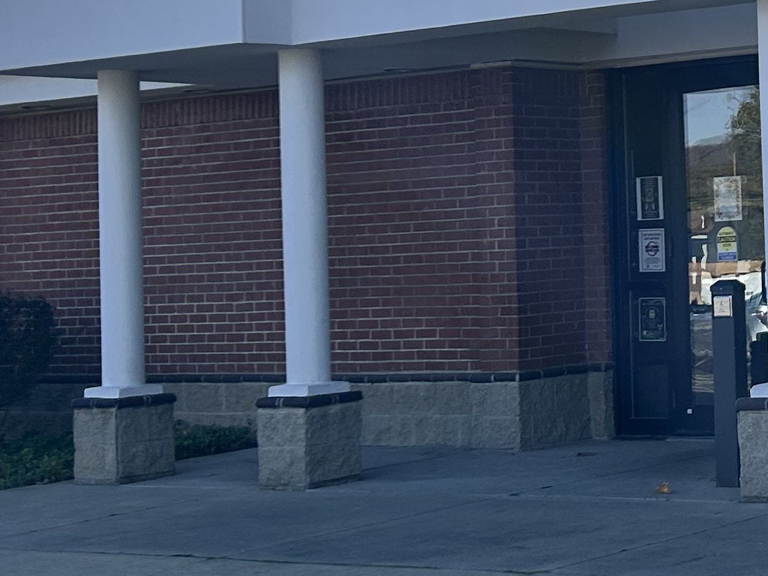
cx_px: 1075
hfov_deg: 18.9
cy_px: 110
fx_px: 2085
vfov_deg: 15.6
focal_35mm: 94
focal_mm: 5.7
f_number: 1.5
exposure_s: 1/2915
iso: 50
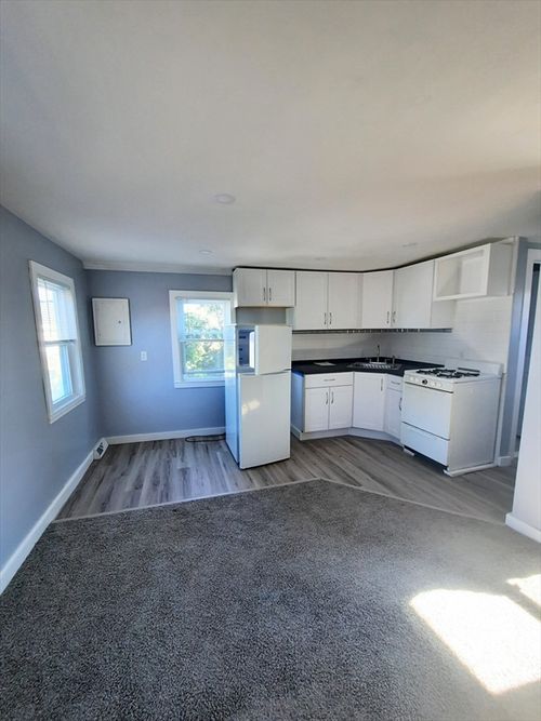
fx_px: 271
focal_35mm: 13
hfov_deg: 89.9
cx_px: 270
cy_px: 360
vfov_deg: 106.2
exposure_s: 1/40
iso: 64
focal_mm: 1.74
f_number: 2.2
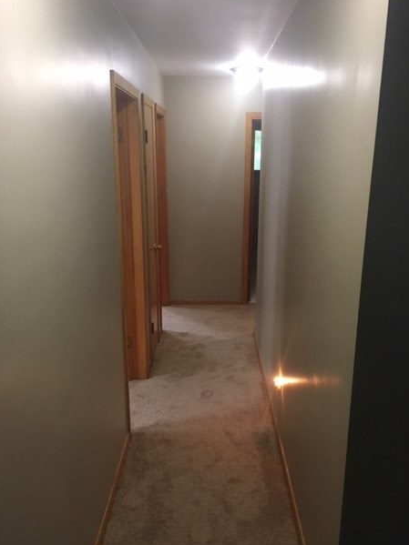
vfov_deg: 58.3
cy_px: 287
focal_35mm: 31
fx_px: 489
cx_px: 215
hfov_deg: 45.4
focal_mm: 4.15
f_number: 2.2
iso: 160
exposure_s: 1/30
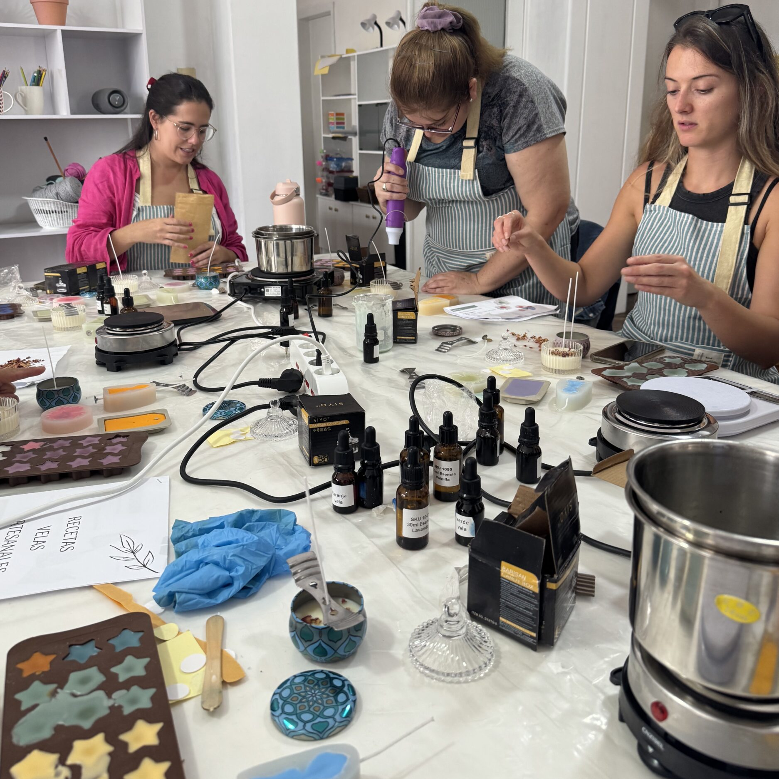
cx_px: 386
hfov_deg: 55.6
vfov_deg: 55.2
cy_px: 312
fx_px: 738
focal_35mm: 29
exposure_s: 1/100
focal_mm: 6.76
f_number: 1.78
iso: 200
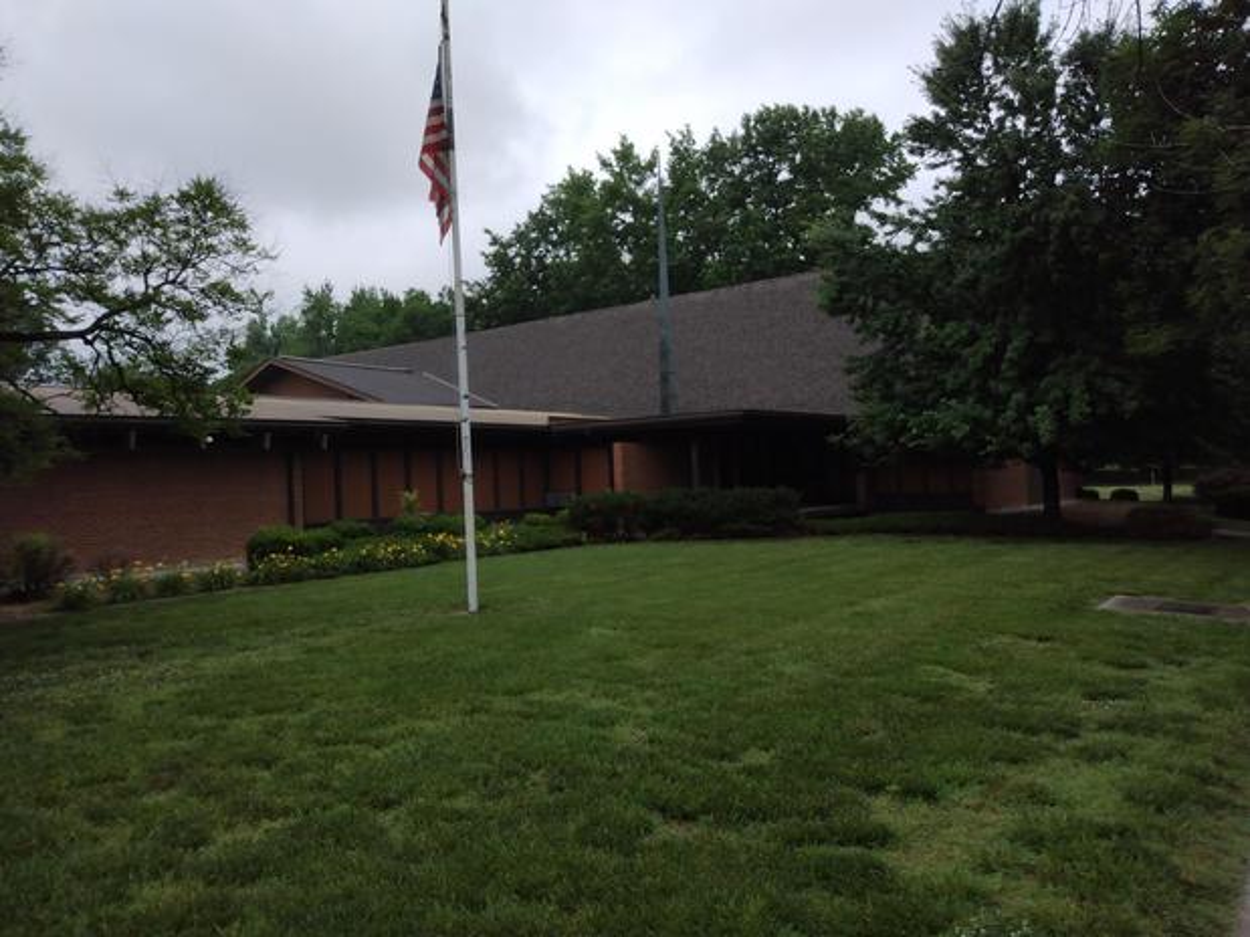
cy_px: 468
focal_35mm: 20
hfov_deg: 81.8
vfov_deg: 66.0
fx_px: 722
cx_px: 625
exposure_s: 1/961
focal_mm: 3.54
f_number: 2
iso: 100
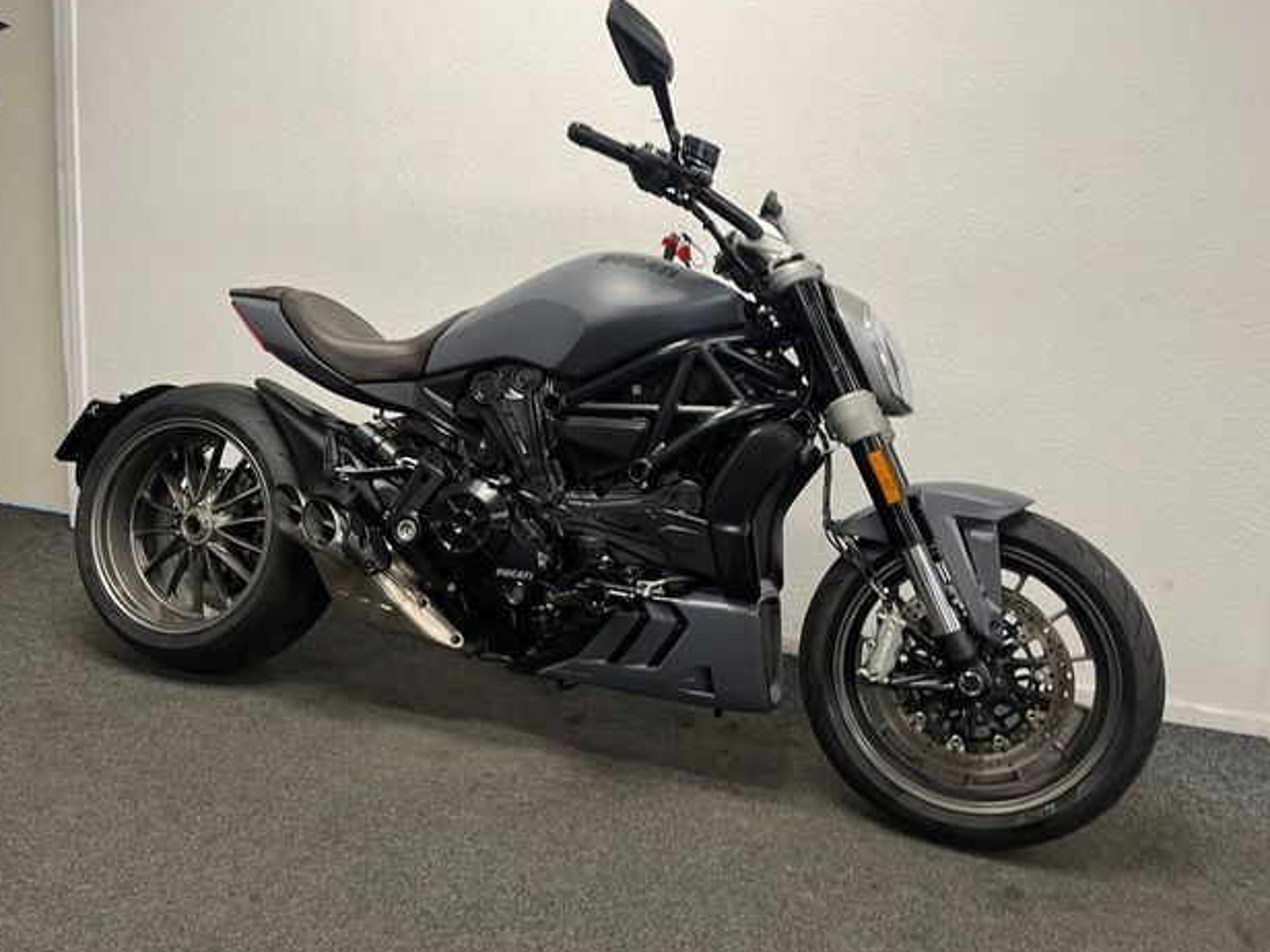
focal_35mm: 27
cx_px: 645
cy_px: 470
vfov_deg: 51.4
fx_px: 991
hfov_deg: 65.3
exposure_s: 1/50
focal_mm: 5.1
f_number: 1.6
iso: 80
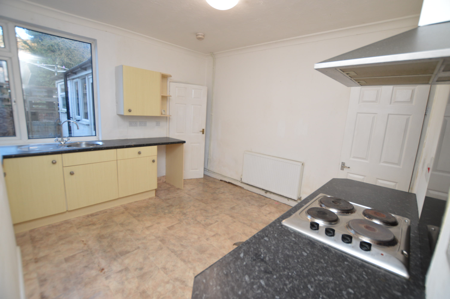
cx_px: 225
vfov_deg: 77.2
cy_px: 150
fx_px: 187
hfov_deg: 100.4
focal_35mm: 15
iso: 400
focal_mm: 10
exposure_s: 1/60
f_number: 4
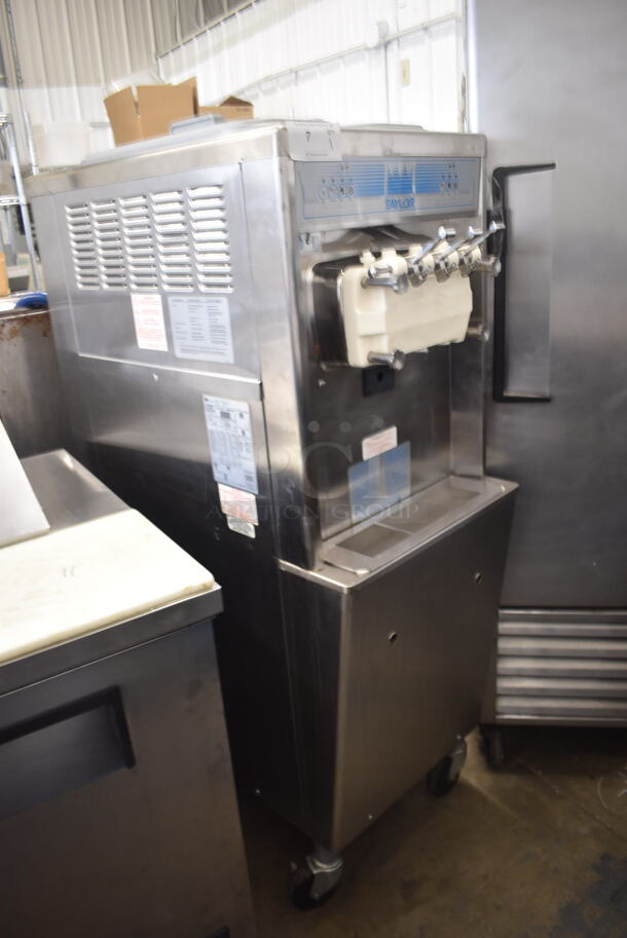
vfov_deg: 67.3
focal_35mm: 27
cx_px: 314
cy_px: 469
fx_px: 704
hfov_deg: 48.0
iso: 450
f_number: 3.5
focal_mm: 18
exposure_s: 1/30
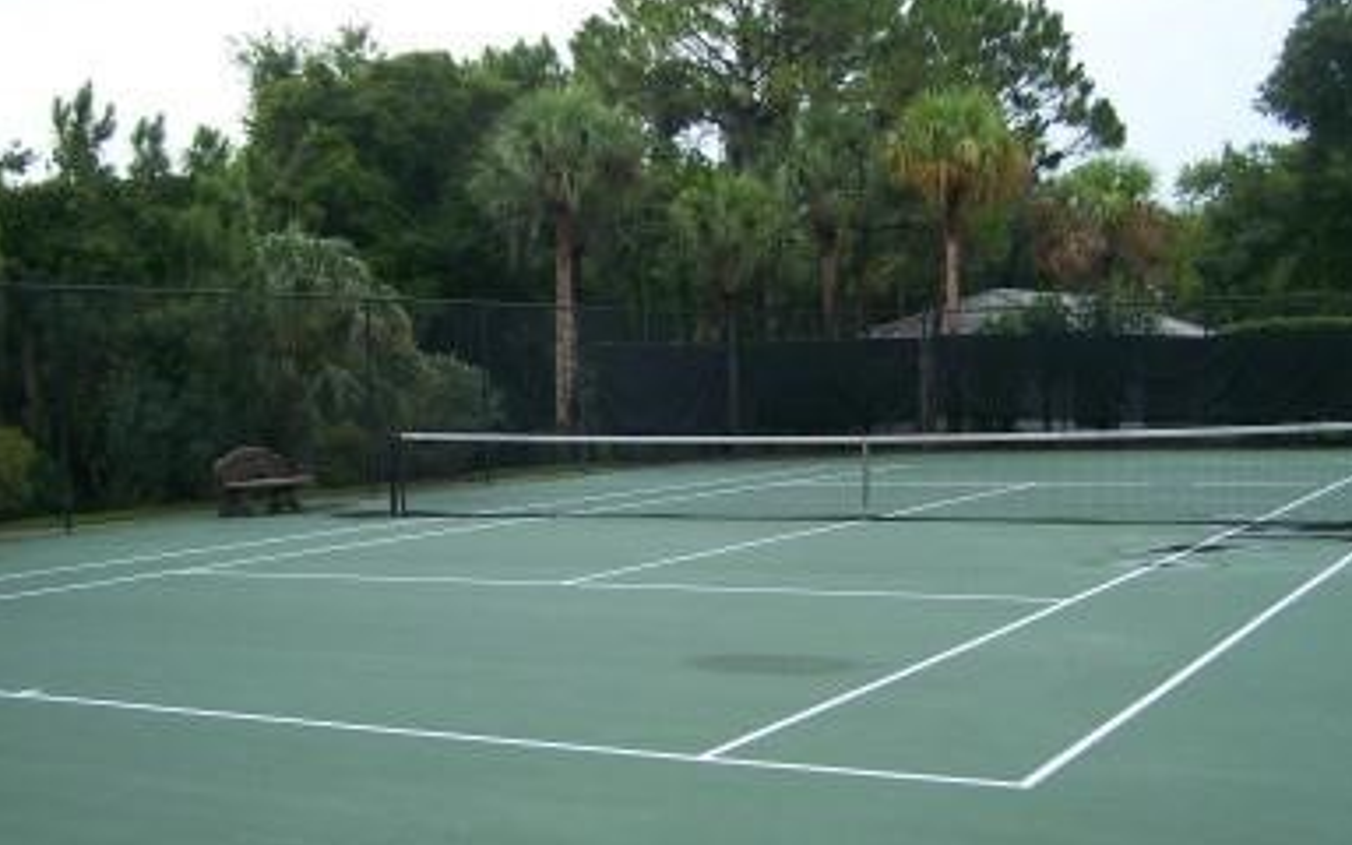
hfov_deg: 42.6
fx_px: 1732
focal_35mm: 47
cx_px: 641
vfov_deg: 27.4
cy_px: 511
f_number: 2.8
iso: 80
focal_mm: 6.3
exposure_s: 1/640
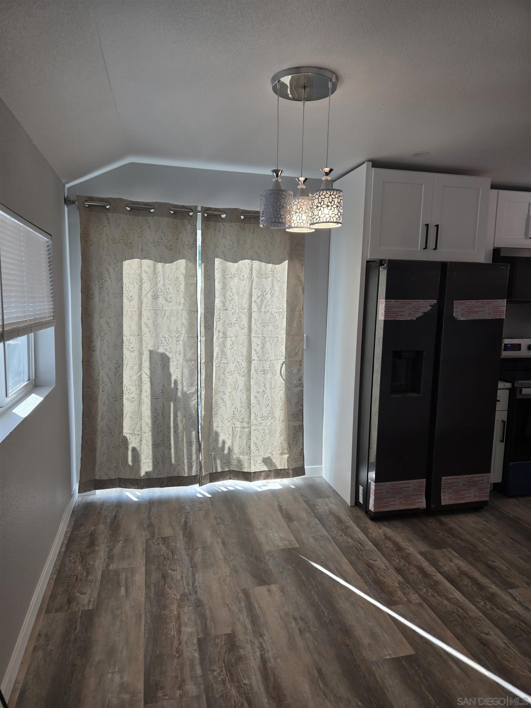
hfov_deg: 58.9
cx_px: 266
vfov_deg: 73.9
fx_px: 470
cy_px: 354
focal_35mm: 23
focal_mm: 5.4
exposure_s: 1/120
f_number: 1.8
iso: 32
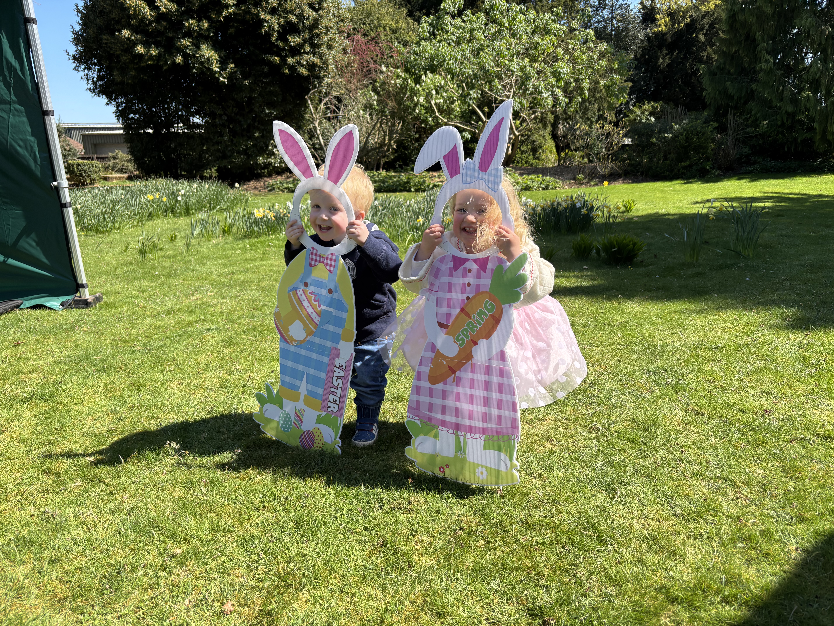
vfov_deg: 53.1
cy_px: 313
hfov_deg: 67.3
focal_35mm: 26
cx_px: 417
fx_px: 626
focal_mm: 5.96
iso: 50
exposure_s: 1/1418
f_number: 1.6
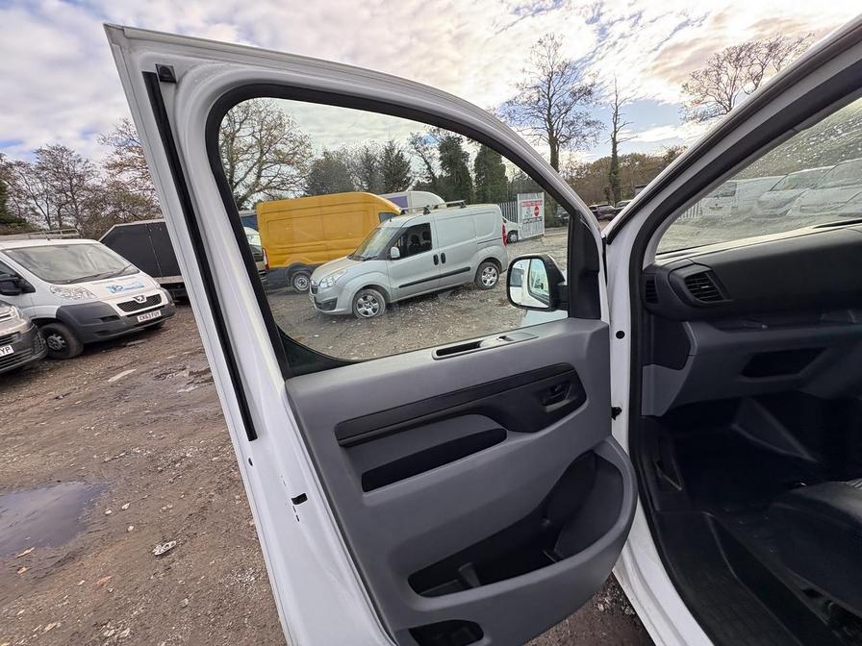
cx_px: 431
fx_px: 349
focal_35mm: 14
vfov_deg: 85.7
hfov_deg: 102.1
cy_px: 323
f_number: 2.2
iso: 40
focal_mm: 2.22
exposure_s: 1/236
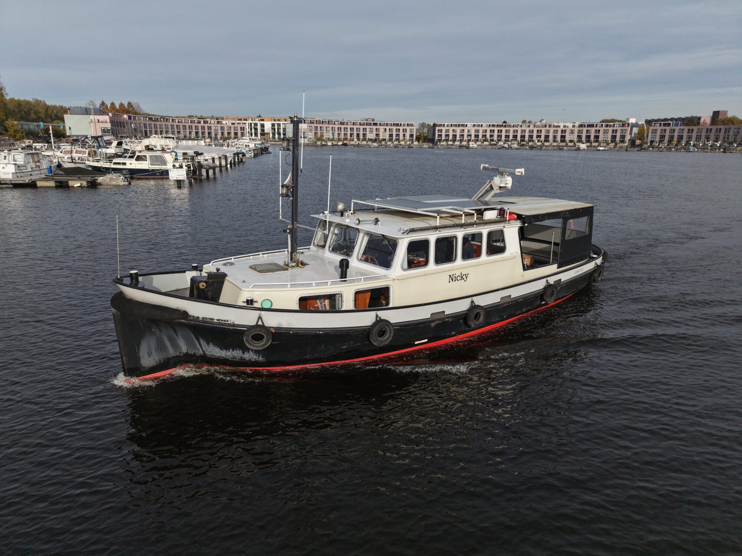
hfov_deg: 71.6
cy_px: 278
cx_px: 371
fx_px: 514
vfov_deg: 56.8
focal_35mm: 24
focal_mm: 8.67
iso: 240
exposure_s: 1/1000
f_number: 1.8
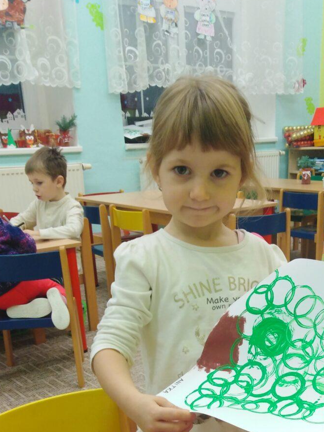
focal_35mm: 47
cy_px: 384
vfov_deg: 37.9
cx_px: 216
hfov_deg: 30.7
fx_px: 586
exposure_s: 1/30
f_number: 2.2
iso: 162
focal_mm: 3.46
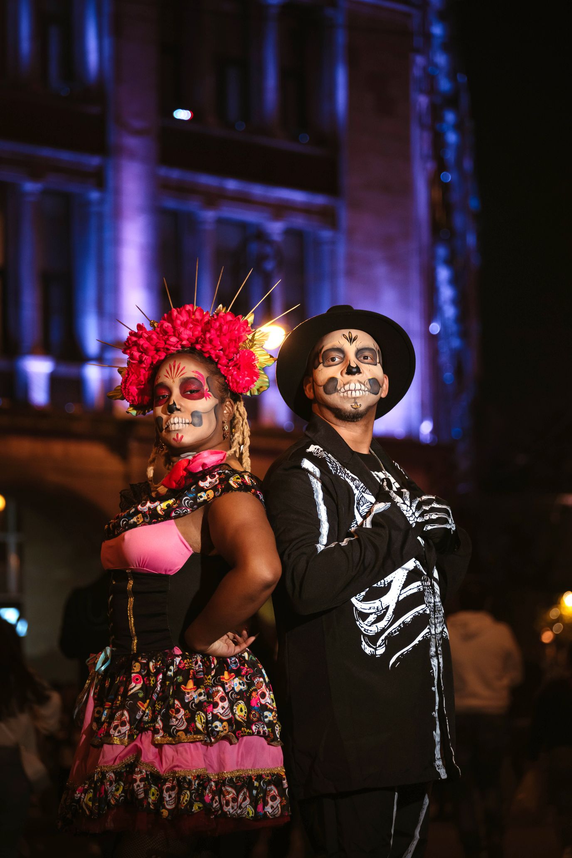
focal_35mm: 145
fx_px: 3456
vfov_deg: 14.2
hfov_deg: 9.5
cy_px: 429
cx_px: 286
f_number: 5
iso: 1250
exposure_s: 1/60
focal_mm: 145
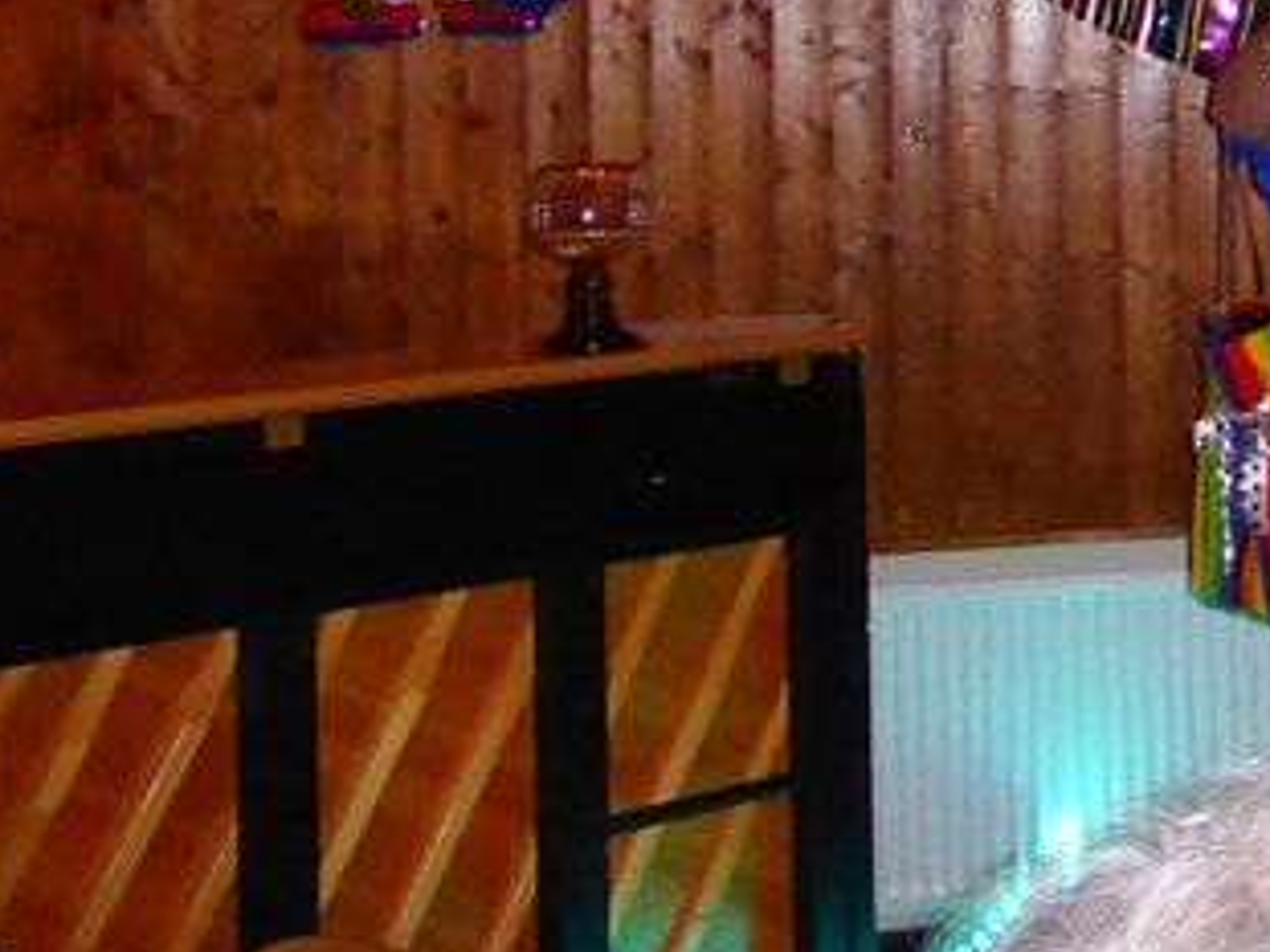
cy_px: -12
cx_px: 1911
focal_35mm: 79
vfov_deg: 18.2
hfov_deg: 20.9
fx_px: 2897
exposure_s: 1/60
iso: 800
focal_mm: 4.3
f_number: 3.3
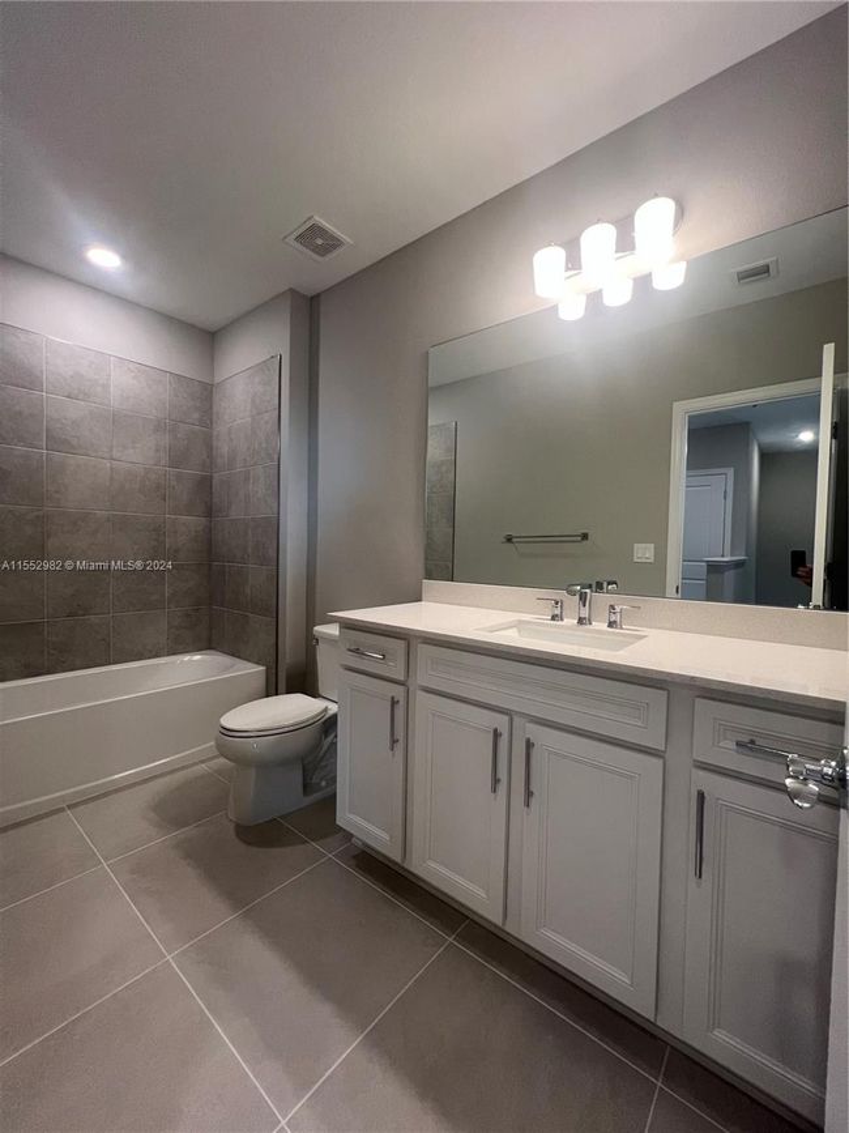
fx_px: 425
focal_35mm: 13
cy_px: 566
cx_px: 424
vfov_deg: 106.2
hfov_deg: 89.9
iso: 200
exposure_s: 1/120
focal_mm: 1.57
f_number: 1.8
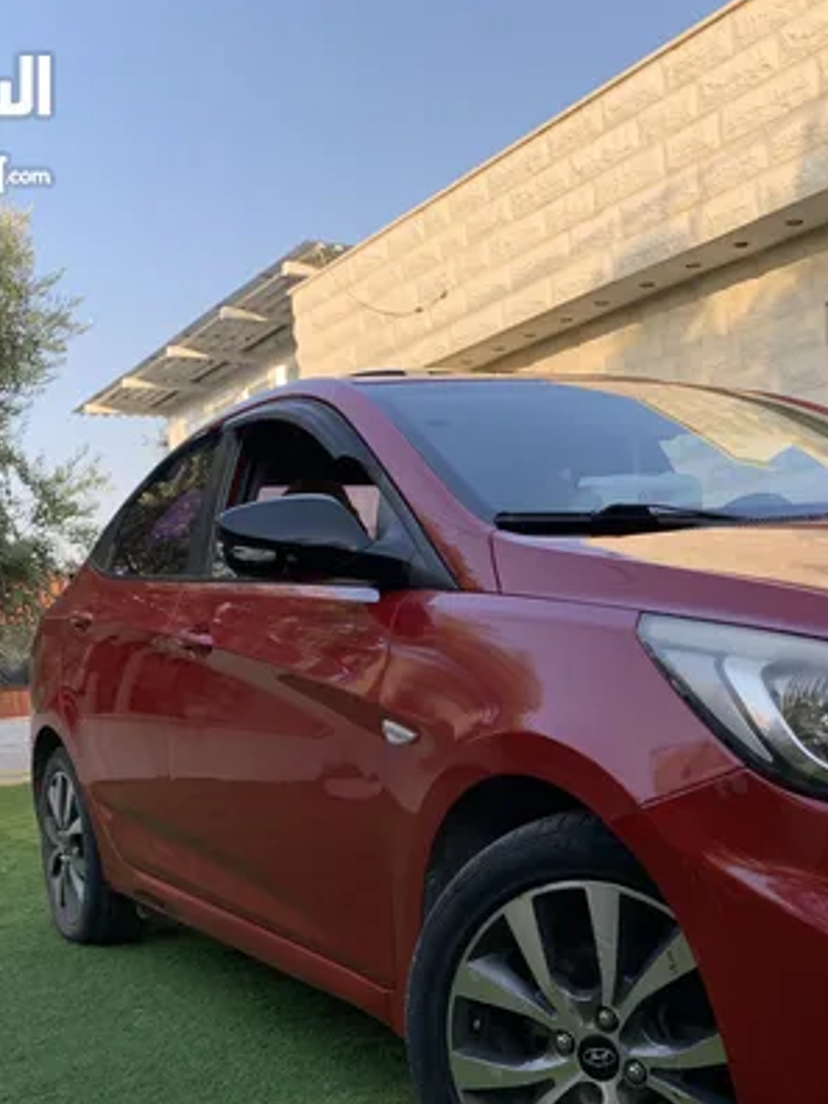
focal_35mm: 42
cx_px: 468
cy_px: 658
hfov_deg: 34.3
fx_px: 1339
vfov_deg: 44.6
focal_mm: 4.25
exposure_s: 1/481
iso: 25
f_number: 1.8
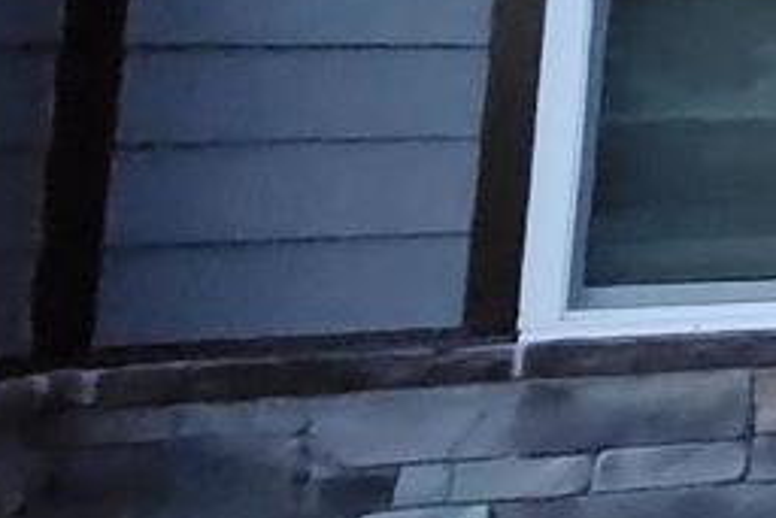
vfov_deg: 16.9
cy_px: -151
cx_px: 1898
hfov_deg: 14.8
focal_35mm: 76
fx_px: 1639
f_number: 2.2
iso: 2000
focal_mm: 1.74
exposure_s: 1/24
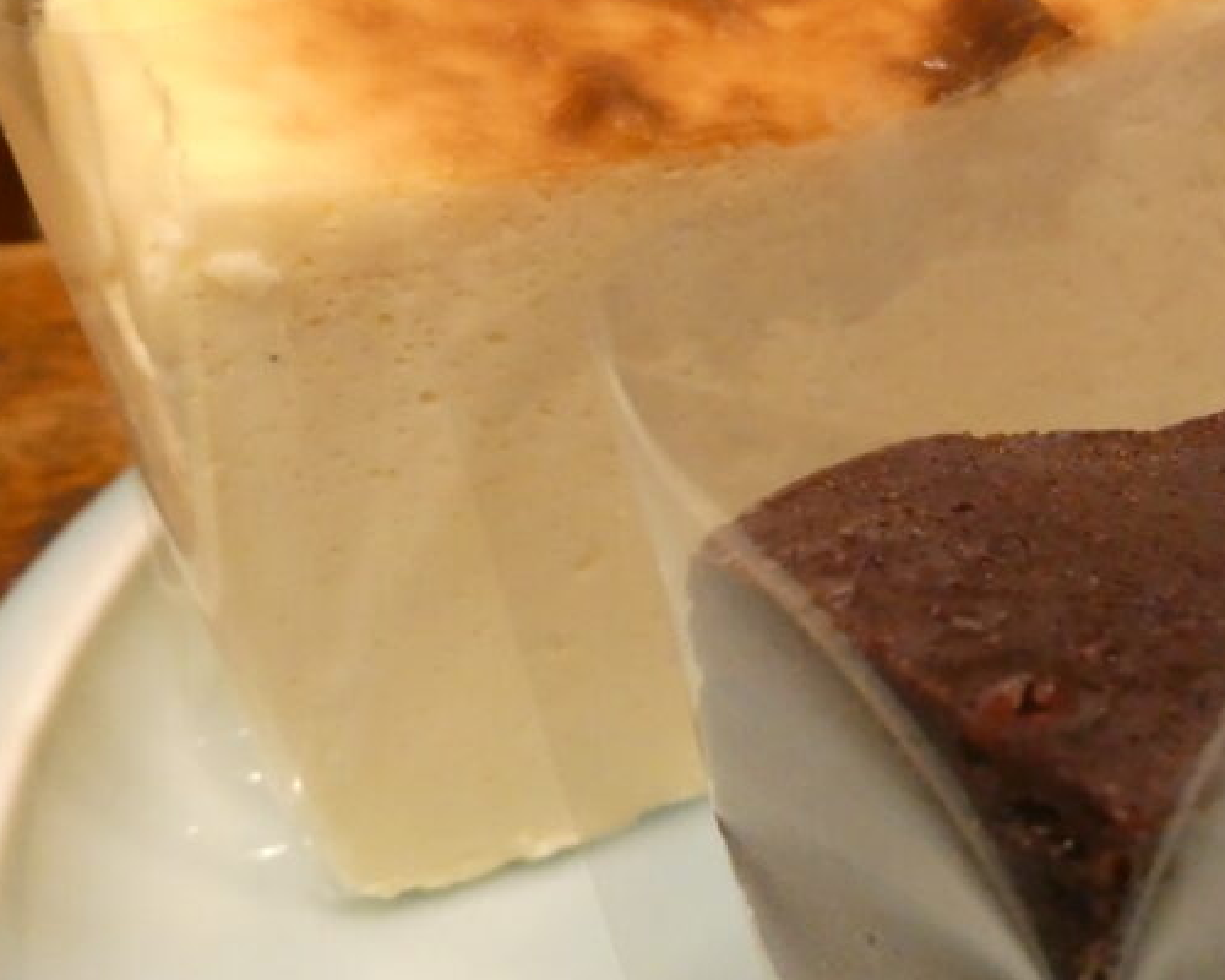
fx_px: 1740
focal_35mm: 48
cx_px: 884
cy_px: 492
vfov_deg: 31.5
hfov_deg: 38.0
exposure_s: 1/60
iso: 800
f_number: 3.3
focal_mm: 4.3
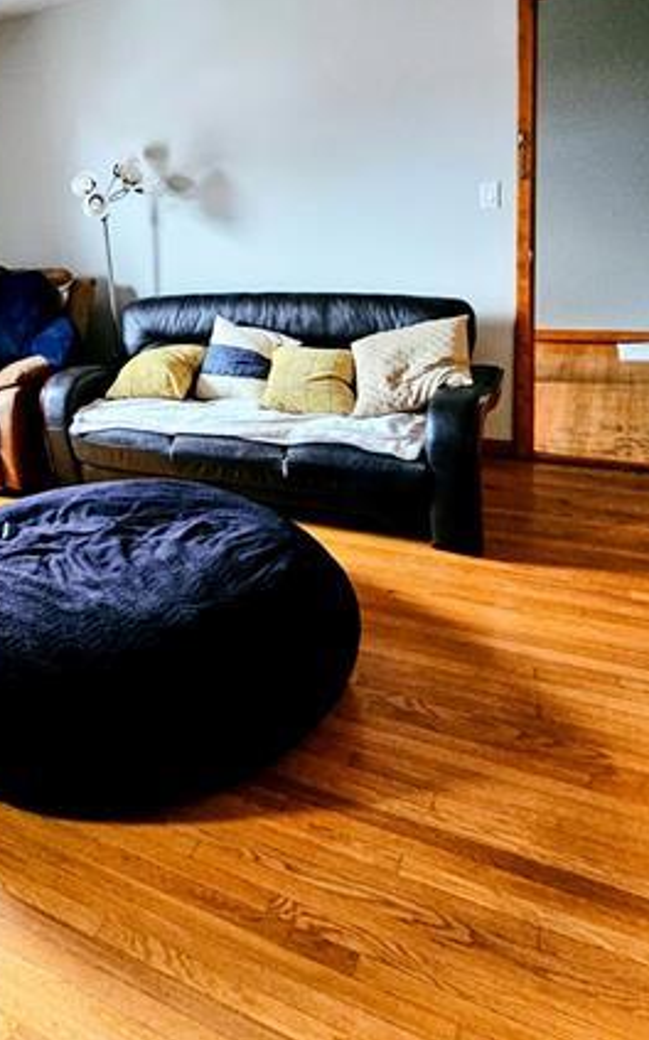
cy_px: 334
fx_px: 708
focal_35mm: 25
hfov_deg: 43.9
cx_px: 41
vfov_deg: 70.2
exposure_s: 1/30
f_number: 2.2
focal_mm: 2.2
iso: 400
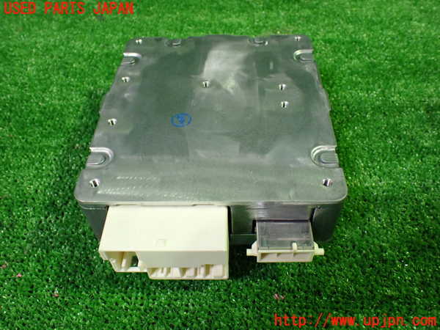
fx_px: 381
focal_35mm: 30
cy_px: 165
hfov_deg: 60.0
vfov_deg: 46.8
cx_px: 220
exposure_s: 1/80
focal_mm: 5.4
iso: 800
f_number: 2.3
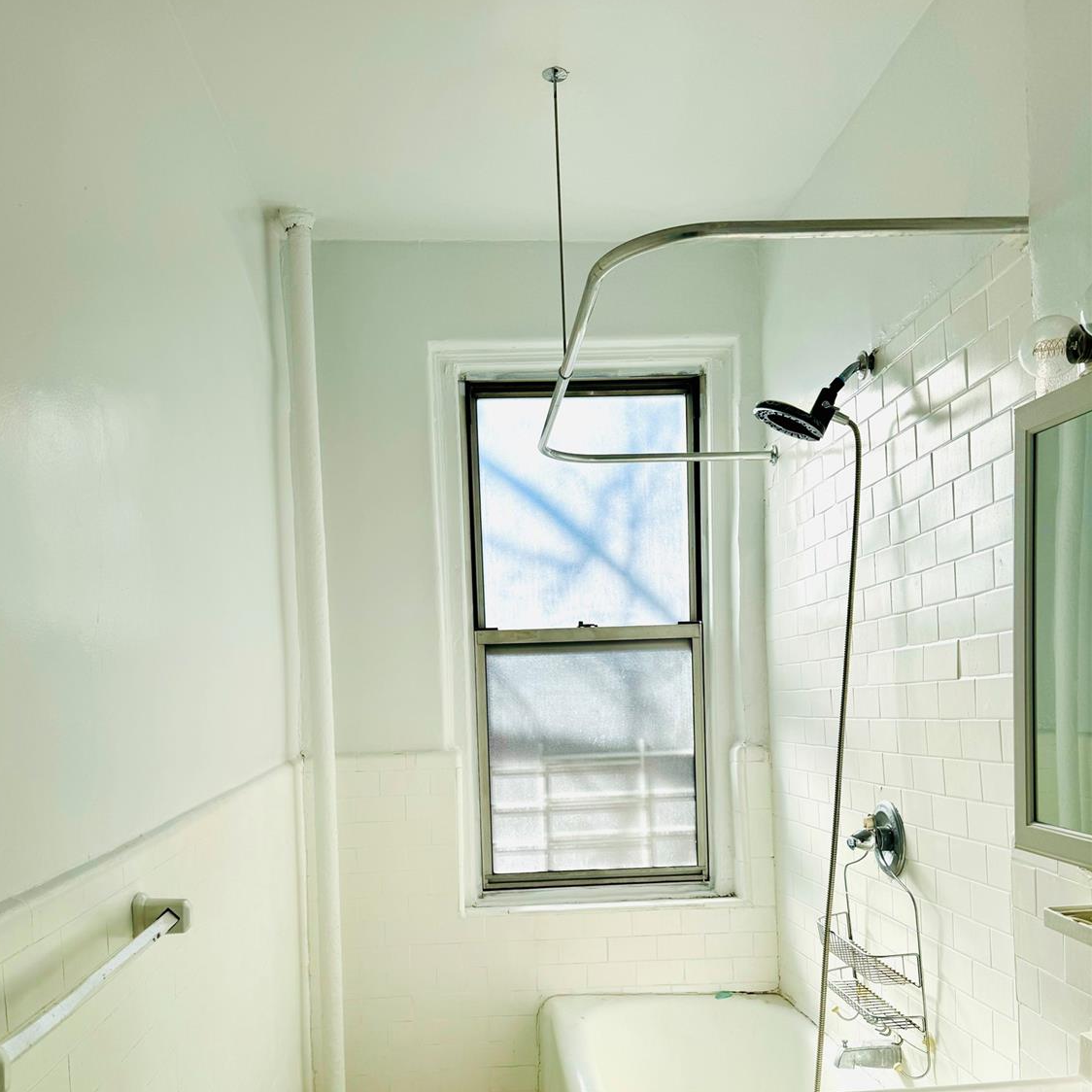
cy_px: 720
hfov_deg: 55.6
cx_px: 533
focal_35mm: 29
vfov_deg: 54.6
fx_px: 1035
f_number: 1.78
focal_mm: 6.76
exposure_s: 1/1869
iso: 80
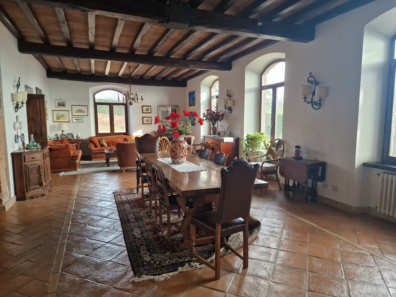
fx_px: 263
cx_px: 198
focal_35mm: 23
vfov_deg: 58.9
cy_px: 148
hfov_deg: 73.9
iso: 200
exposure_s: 1/120
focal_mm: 6.4
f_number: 1.8
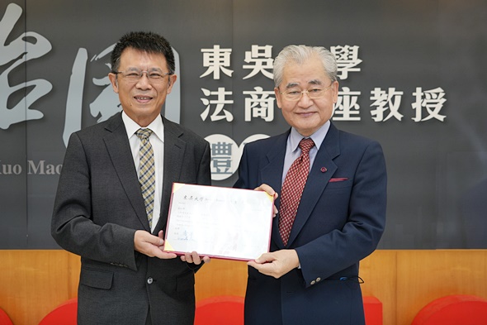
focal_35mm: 55
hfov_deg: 36.3
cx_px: 244
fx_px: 744
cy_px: 162
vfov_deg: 24.6
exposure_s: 1/80
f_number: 5.6
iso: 800
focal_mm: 55
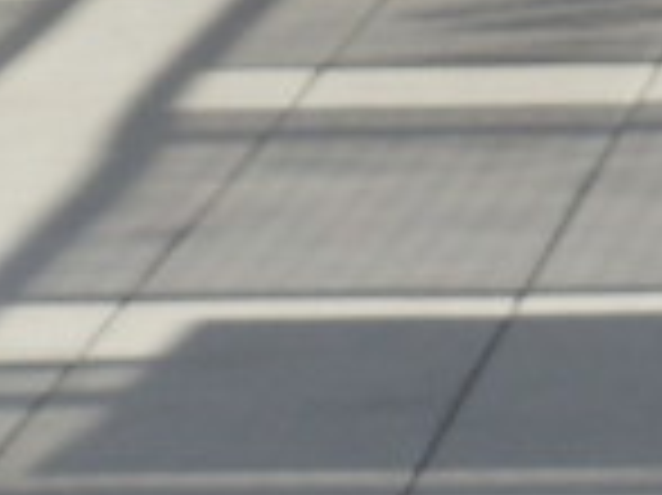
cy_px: -1004
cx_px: -99
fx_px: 14714
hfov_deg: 2.6
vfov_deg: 1.9
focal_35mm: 770
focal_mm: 15.35
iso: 200
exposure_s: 1/320
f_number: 9.7
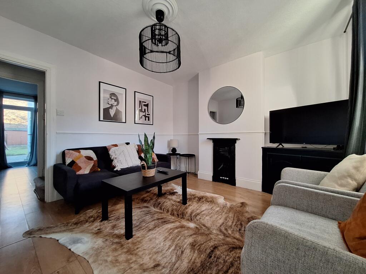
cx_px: 183
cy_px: 137
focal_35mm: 13
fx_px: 137
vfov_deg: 89.9
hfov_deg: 106.2
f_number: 2.2
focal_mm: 1.74
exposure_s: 1/50
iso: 160
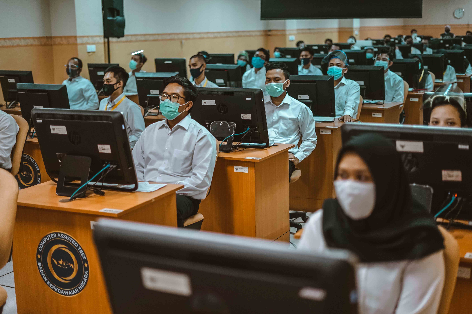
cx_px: 236
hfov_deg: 39.6
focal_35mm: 50
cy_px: 157
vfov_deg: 27.0
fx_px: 656
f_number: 1.8
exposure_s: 1/160
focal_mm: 50
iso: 1000
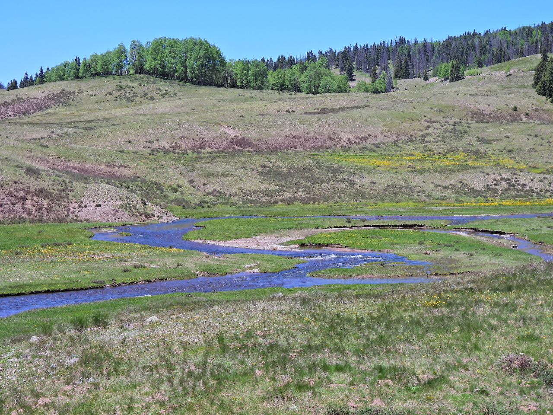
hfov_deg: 26.0
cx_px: 276
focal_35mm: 75
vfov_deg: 19.6
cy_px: 208
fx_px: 1198
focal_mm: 13.4
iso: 100
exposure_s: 1/1000
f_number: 3.5
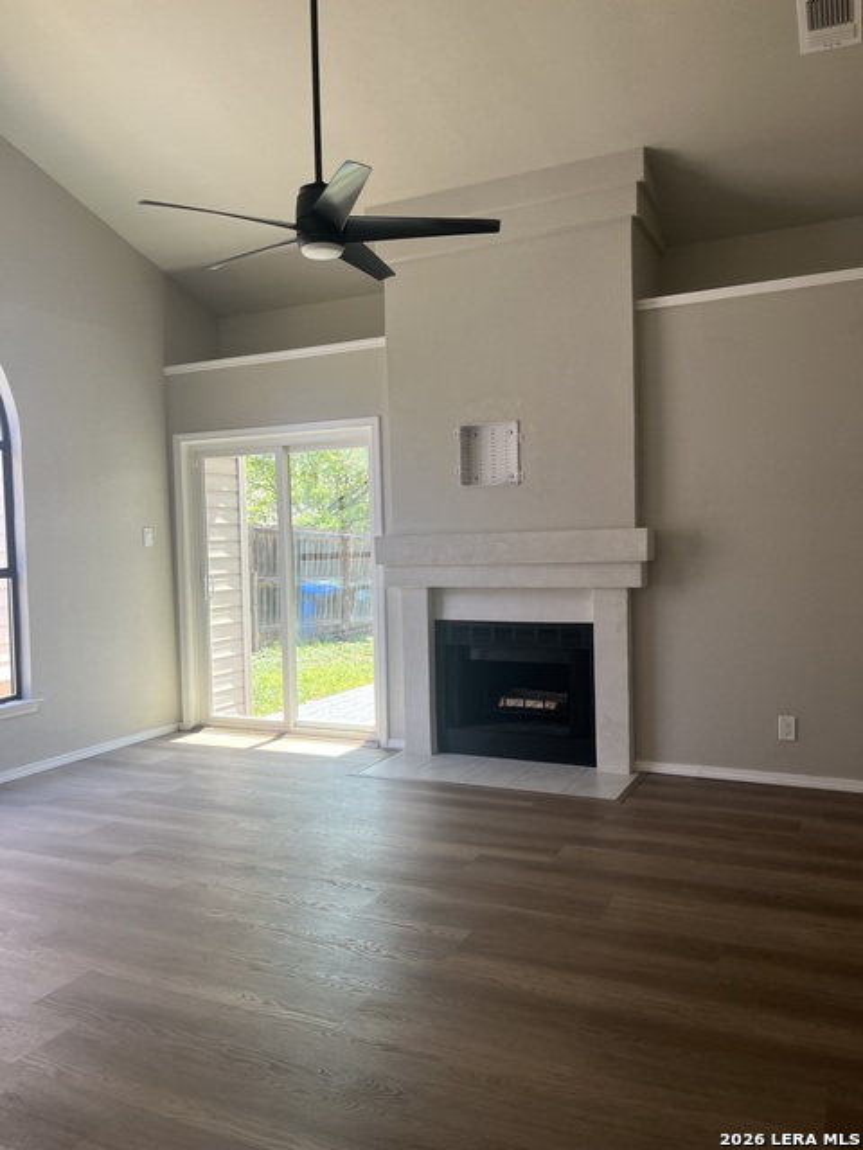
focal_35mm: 26
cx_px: 432
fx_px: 864
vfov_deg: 67.3
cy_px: 575
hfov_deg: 53.1
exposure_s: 1/122
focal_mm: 5.1
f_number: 1.6
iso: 40
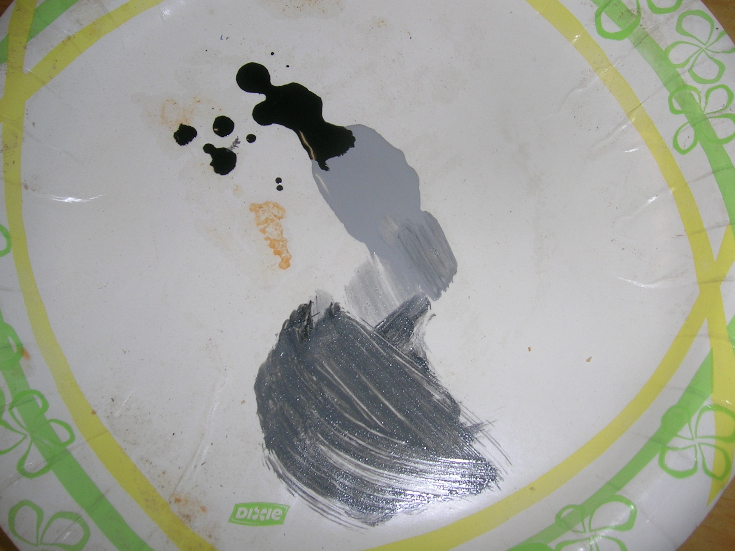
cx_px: 368
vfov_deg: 40.7
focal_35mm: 35
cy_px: 276
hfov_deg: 52.6
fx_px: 743
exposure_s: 1/60.1
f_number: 4.8
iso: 50
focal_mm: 5.4
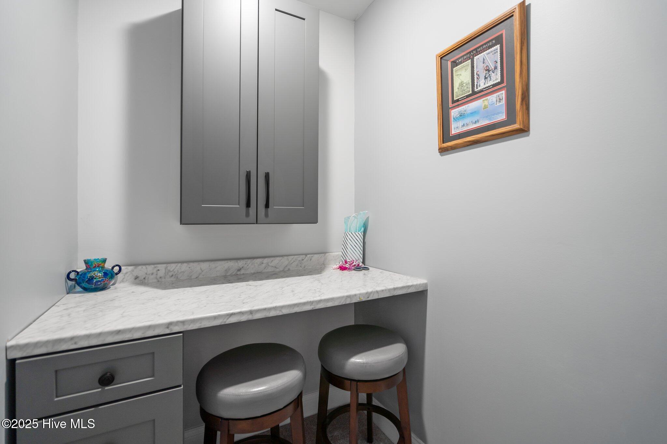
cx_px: 334
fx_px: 296
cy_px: 222
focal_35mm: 16
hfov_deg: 96.7
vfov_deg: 73.7
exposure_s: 1/25
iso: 400
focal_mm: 16
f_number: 4
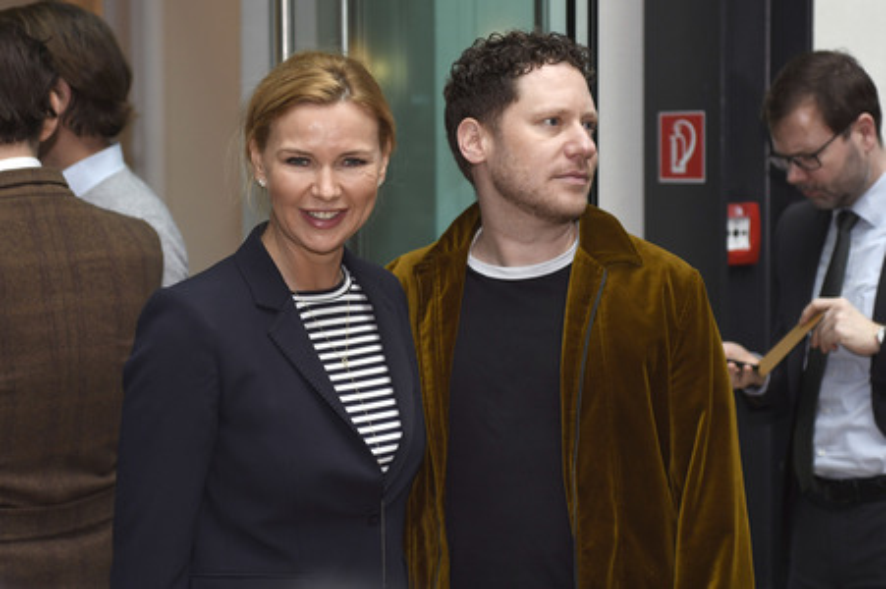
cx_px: 443
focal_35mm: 70
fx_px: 1721
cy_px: 294
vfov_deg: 19.4
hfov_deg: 28.9
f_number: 4
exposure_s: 1/800
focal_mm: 70
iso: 1000
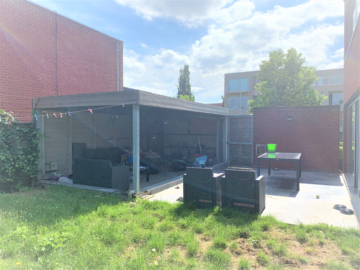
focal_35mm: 26
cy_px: 135
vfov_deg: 53.1
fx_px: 270
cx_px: 180
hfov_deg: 67.3
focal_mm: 4.25
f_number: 1.8
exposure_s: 1/3086
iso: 25
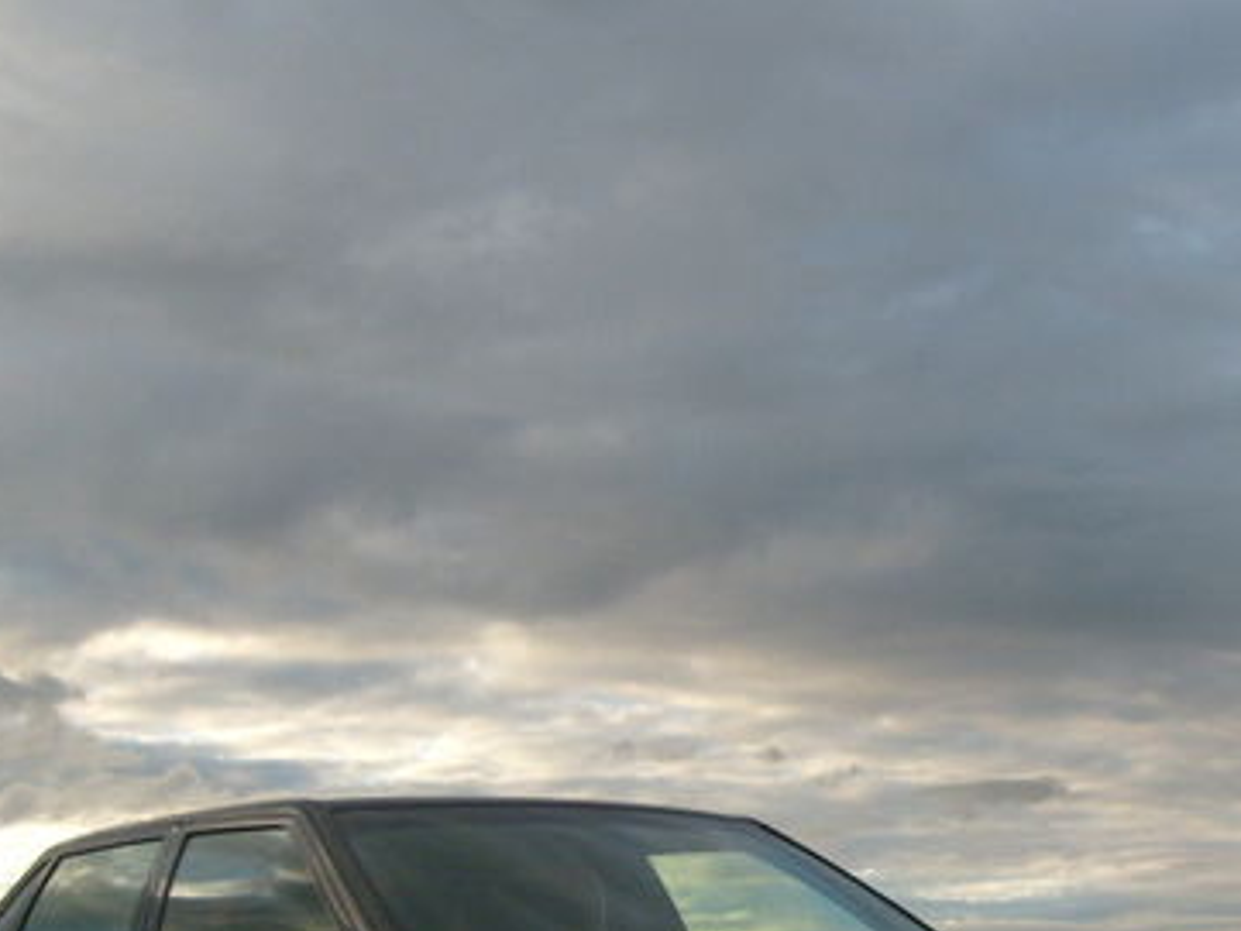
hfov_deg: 31.1
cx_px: 746
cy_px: 787
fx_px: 2223
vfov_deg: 23.2
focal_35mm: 62
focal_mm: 5.8
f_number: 7.1
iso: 80
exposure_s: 1/125
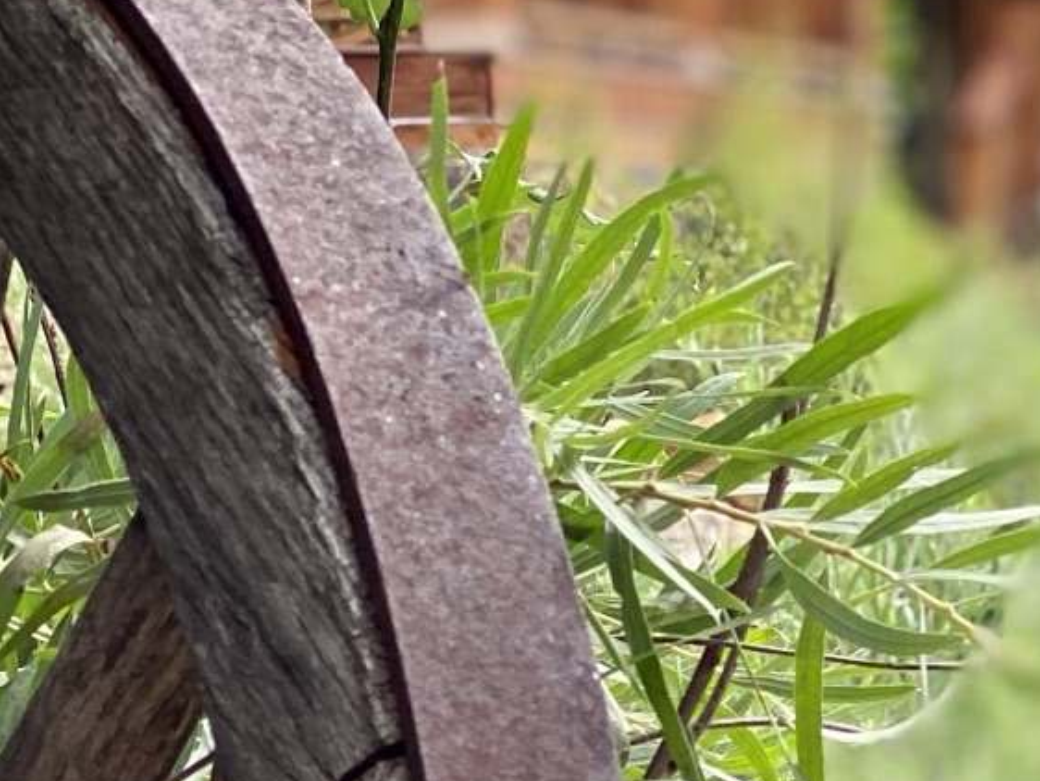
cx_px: 1255
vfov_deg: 8.0
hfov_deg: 10.5
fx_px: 5560
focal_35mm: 185
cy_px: 653
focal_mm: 6
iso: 20
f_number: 2
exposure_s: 1/138
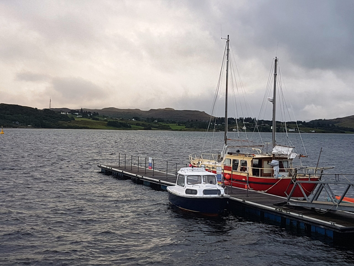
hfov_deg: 67.3
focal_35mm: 26
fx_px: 266
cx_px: 177
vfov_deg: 53.1
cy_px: 133
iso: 40
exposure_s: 1/516
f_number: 1.7
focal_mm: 4.2
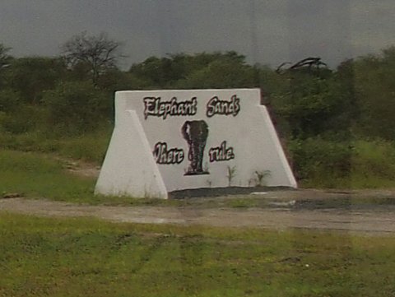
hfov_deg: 63.4
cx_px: 198
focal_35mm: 28
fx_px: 320
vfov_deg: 49.8
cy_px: 148
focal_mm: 6
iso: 100
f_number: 3.5
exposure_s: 1/250
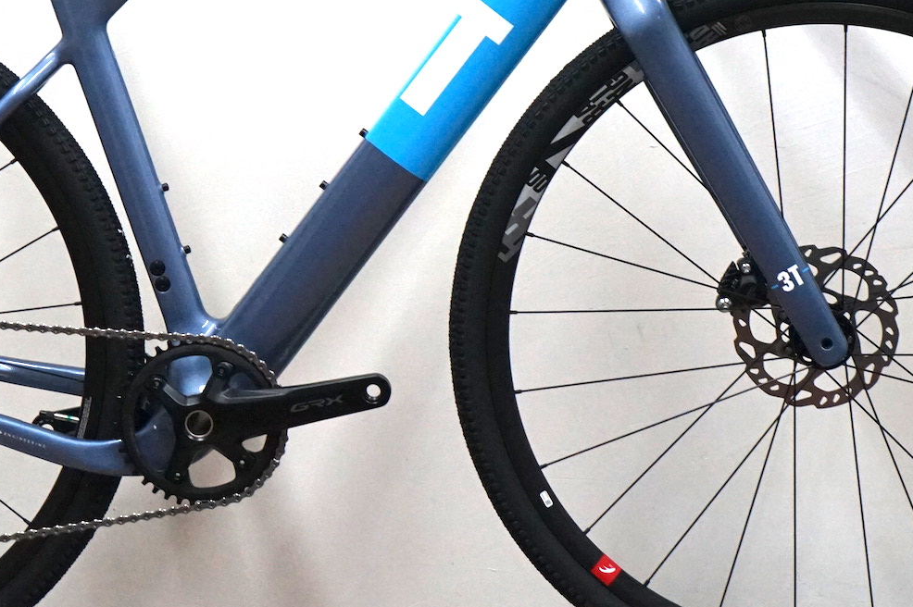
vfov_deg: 9.6
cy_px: 163
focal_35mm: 142
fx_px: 3599
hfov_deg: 14.4
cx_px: 335
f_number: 5.6
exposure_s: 1/160
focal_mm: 70
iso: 3200
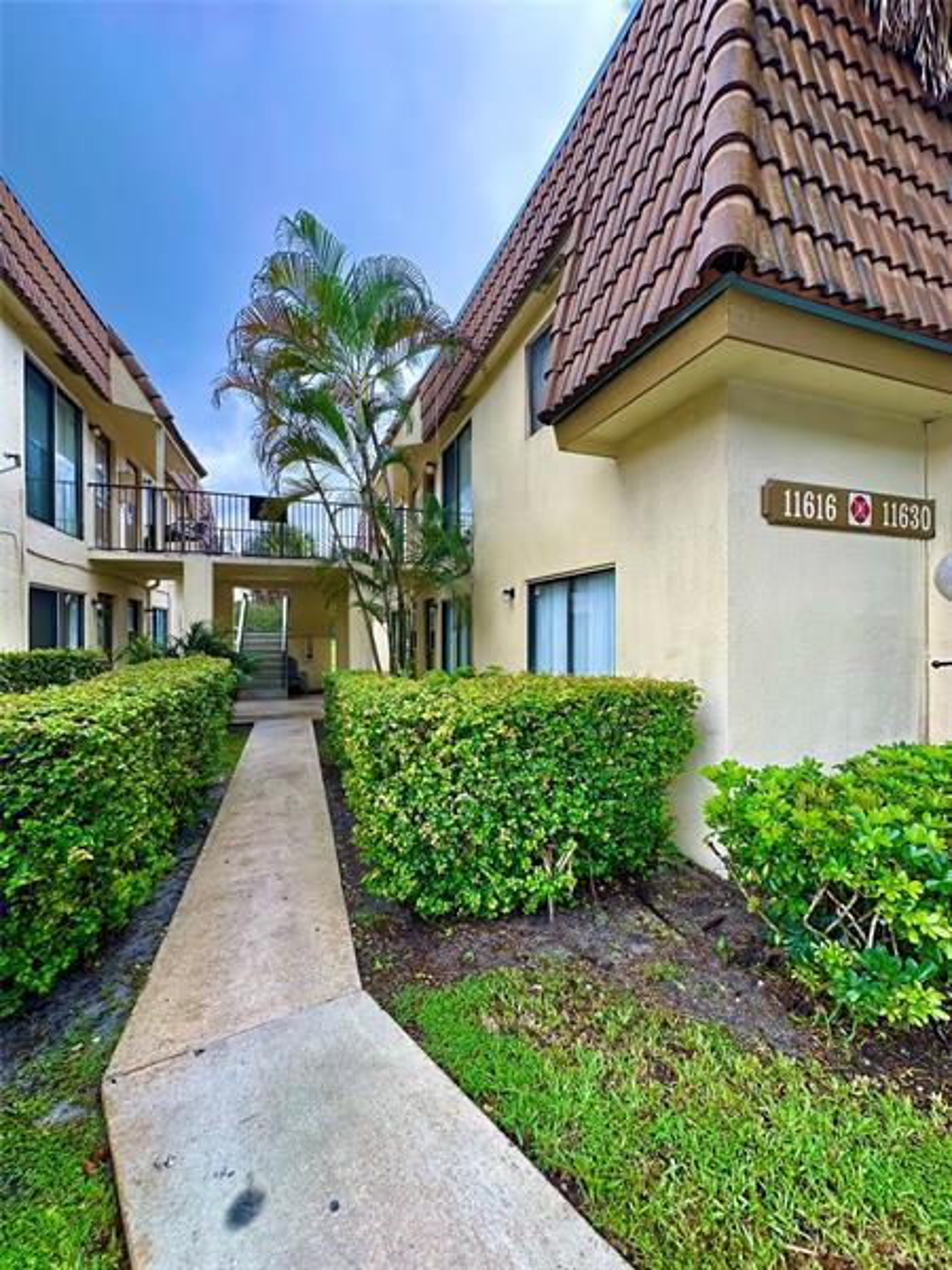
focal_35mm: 14
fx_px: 513
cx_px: 476
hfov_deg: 85.7
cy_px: 635
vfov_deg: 102.1
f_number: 2.2
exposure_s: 1/257
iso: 40
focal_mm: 2.22
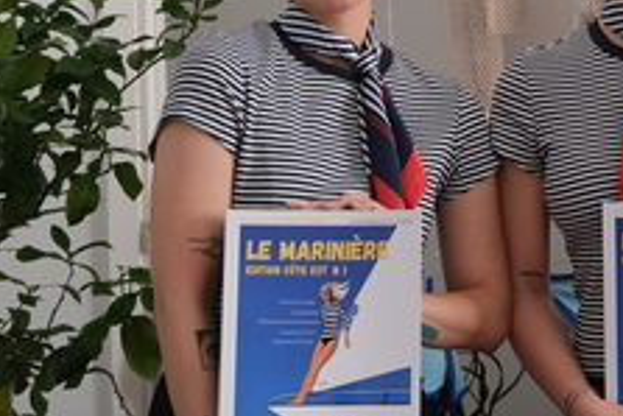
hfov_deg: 21.3
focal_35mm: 92
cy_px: 78
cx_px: 631
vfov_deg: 14.8
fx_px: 1593
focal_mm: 27.1
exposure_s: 1/100
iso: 1600
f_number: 4.4
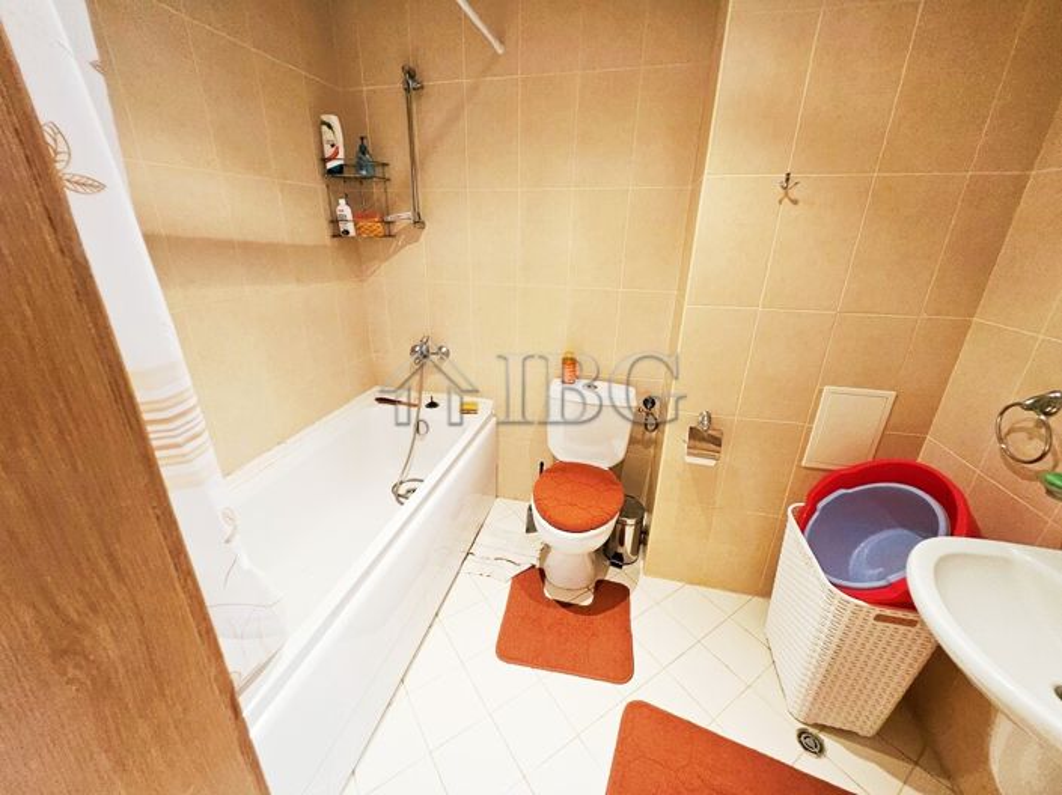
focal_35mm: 13
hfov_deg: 106.2
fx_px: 399
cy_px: 398
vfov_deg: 89.9
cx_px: 531
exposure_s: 1/33
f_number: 2.2
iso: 320
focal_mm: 1.7
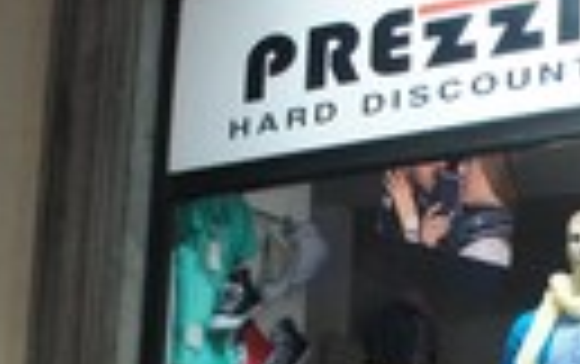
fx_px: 1551
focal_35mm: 98
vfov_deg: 12.9
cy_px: 499
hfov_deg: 19.7
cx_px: 733
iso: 1600
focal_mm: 18
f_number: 3.5
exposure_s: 1/80
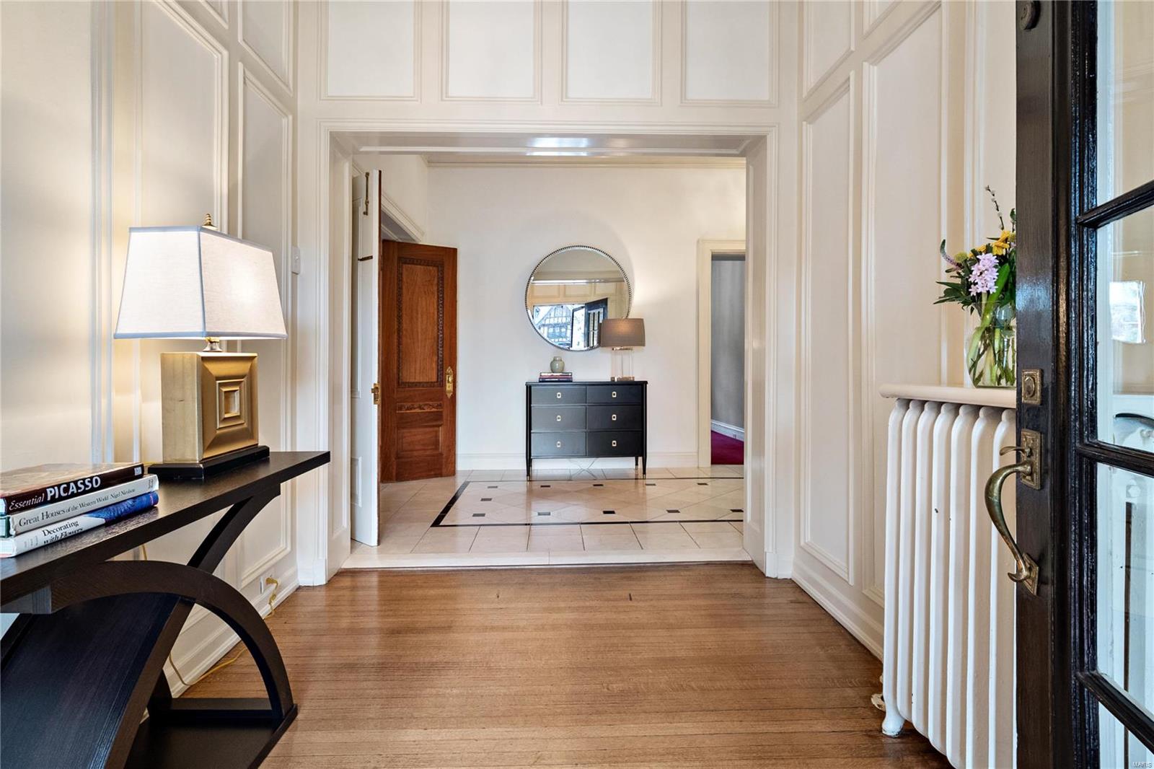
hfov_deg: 96.7
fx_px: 513
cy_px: 384
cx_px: 577
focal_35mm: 16
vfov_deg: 73.7
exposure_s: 1/13
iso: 400
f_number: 6.3
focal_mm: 8
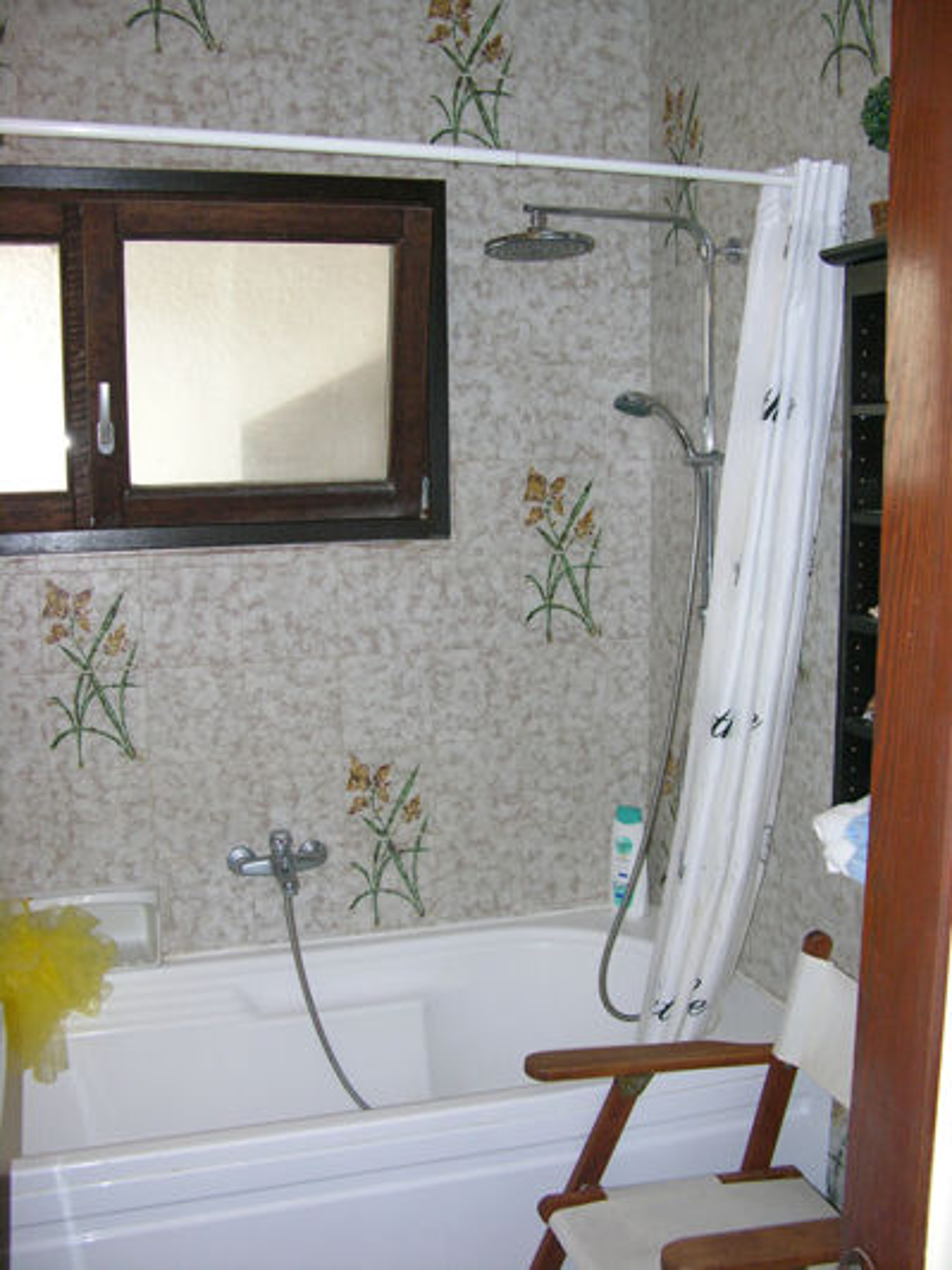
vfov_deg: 52.6
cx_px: 476
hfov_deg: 40.7
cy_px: 635
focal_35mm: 35
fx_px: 1283
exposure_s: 1/60.1
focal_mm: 8.9
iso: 200
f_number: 2.8
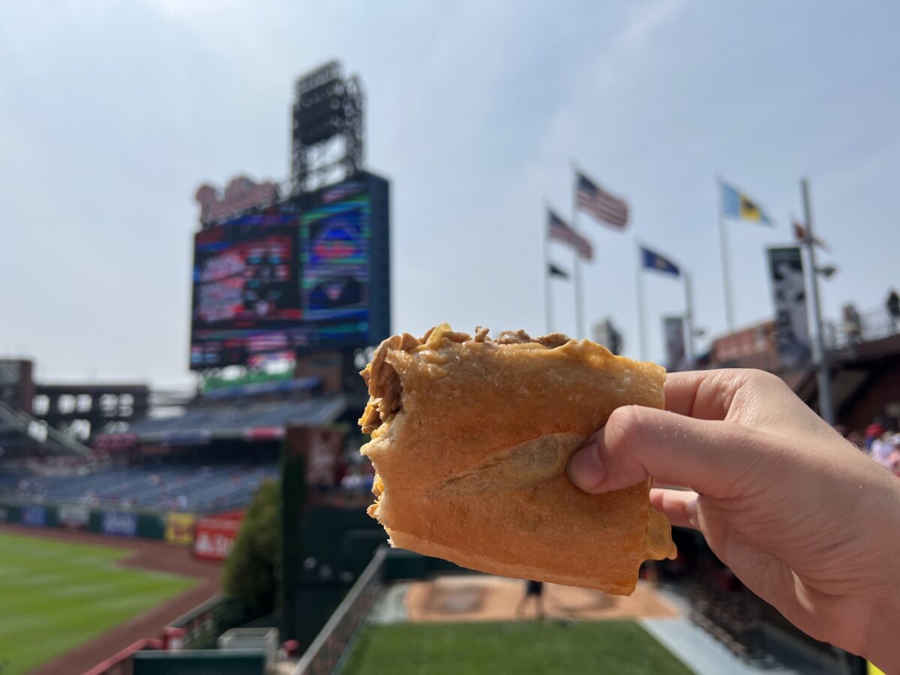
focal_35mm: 26
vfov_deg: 53.1
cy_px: 338
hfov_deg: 67.3
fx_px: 676
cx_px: 450
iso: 50
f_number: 1.5
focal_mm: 5.7
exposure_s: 1/10309
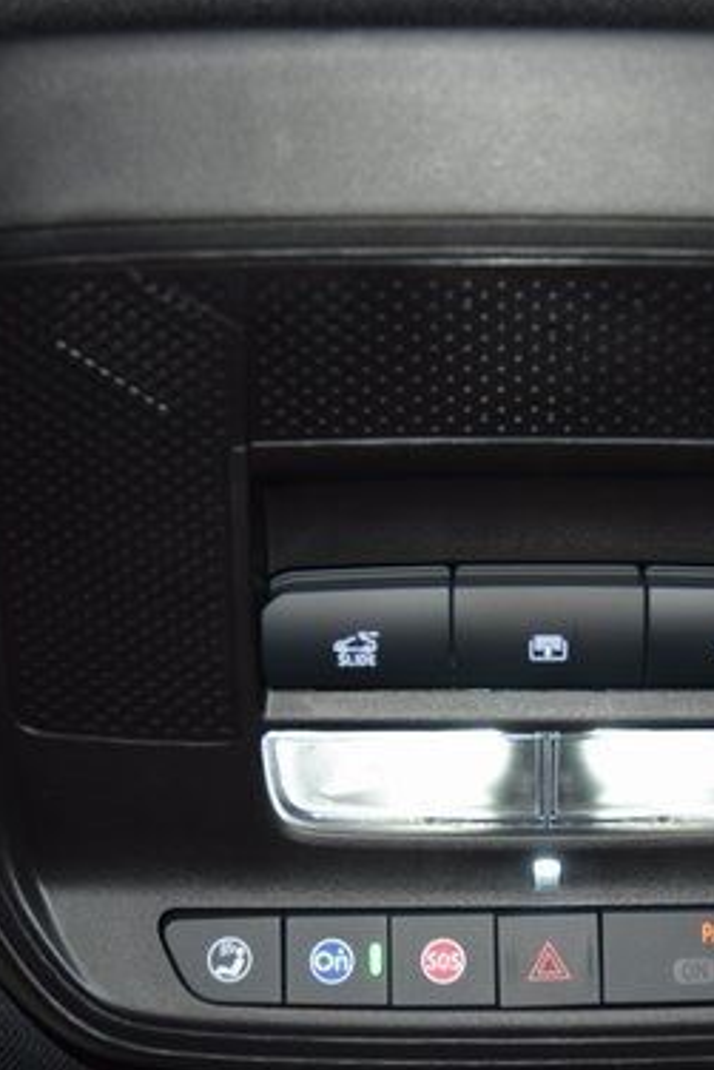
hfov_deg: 21.1
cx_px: 566
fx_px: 1898
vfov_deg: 31.5
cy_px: 588
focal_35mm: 64
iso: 500
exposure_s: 1/40
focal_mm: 25
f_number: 3.8
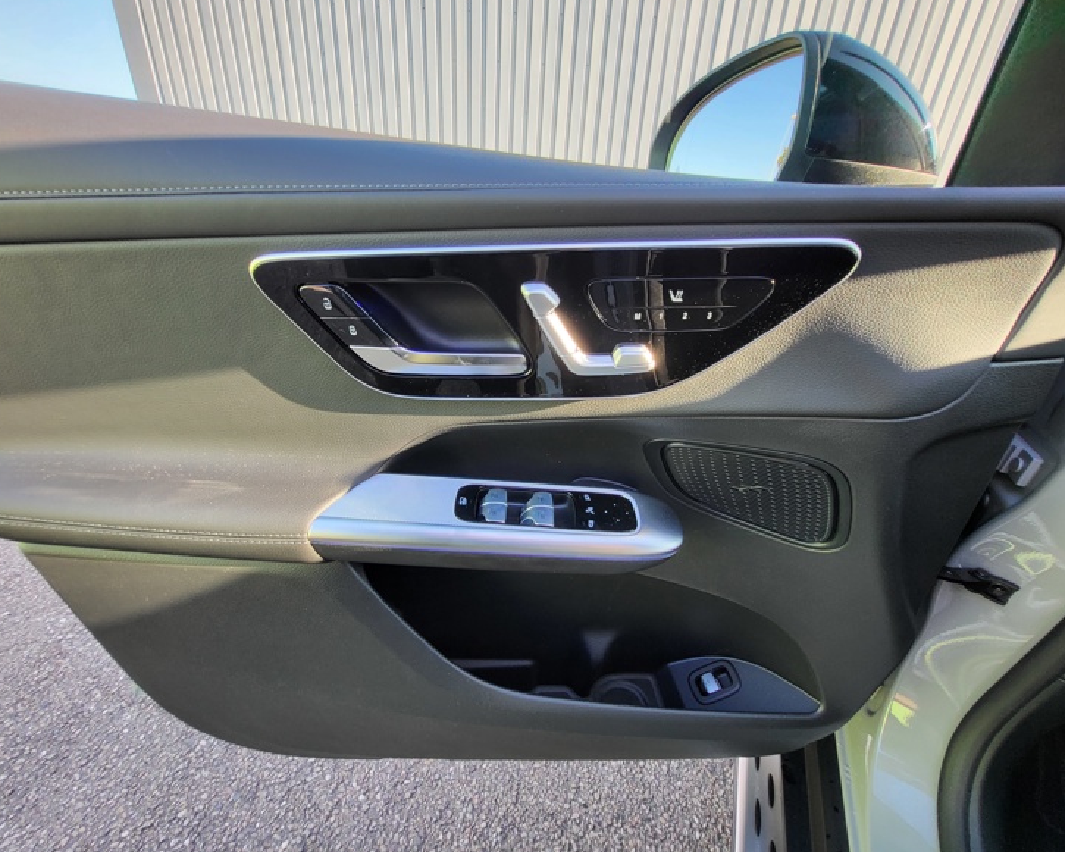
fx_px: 441
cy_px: 419
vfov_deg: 88.0
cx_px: 519
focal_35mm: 14
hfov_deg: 100.7
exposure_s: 1/100
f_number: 2.2
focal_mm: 1.74
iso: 50
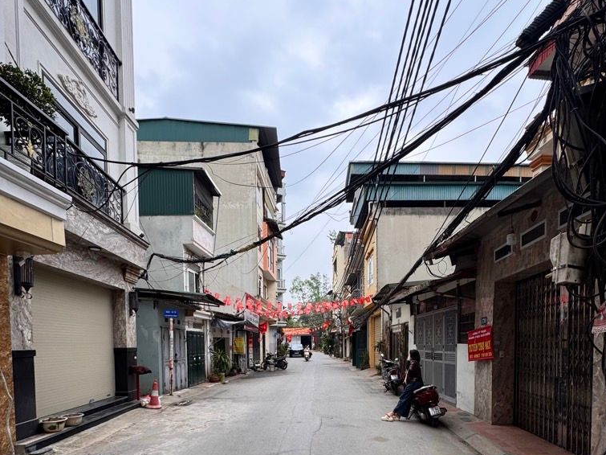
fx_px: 333
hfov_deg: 84.7
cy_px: 357
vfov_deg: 63.4
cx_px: 307
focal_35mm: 19
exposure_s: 1/160
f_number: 2.2
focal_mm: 2.22
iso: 40
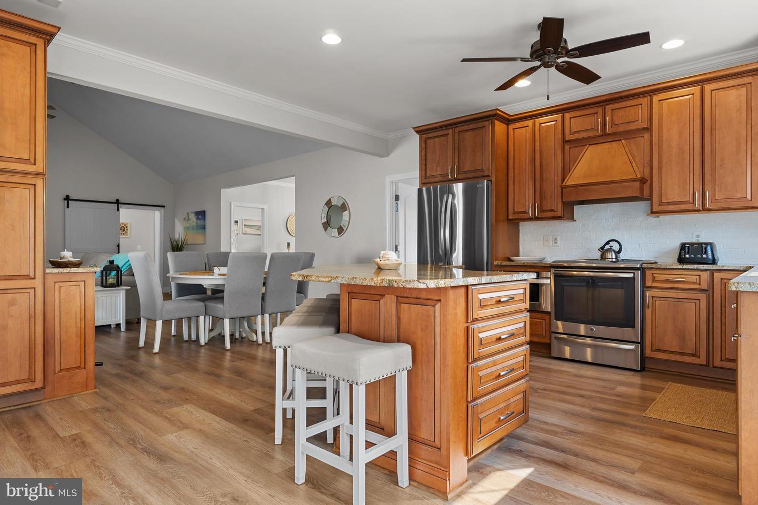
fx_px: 436
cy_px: 252
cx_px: 379
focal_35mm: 21
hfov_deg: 82.0
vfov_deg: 60.2
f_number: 7.1
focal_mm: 13.8
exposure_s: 1/1.25
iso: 200
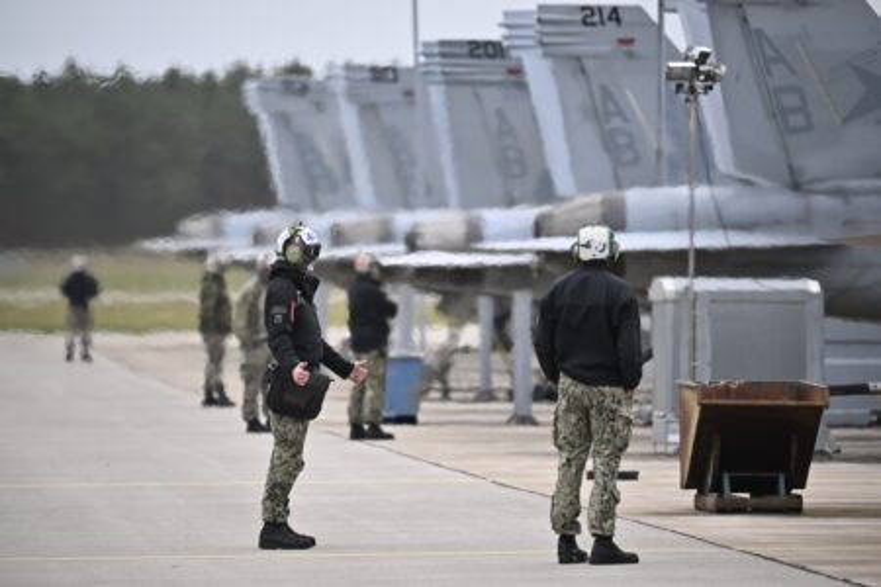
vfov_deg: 3.4
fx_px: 9788
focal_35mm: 400
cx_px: 440
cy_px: 294
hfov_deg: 5.2
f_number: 5.6
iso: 1100
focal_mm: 400
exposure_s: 1/1000
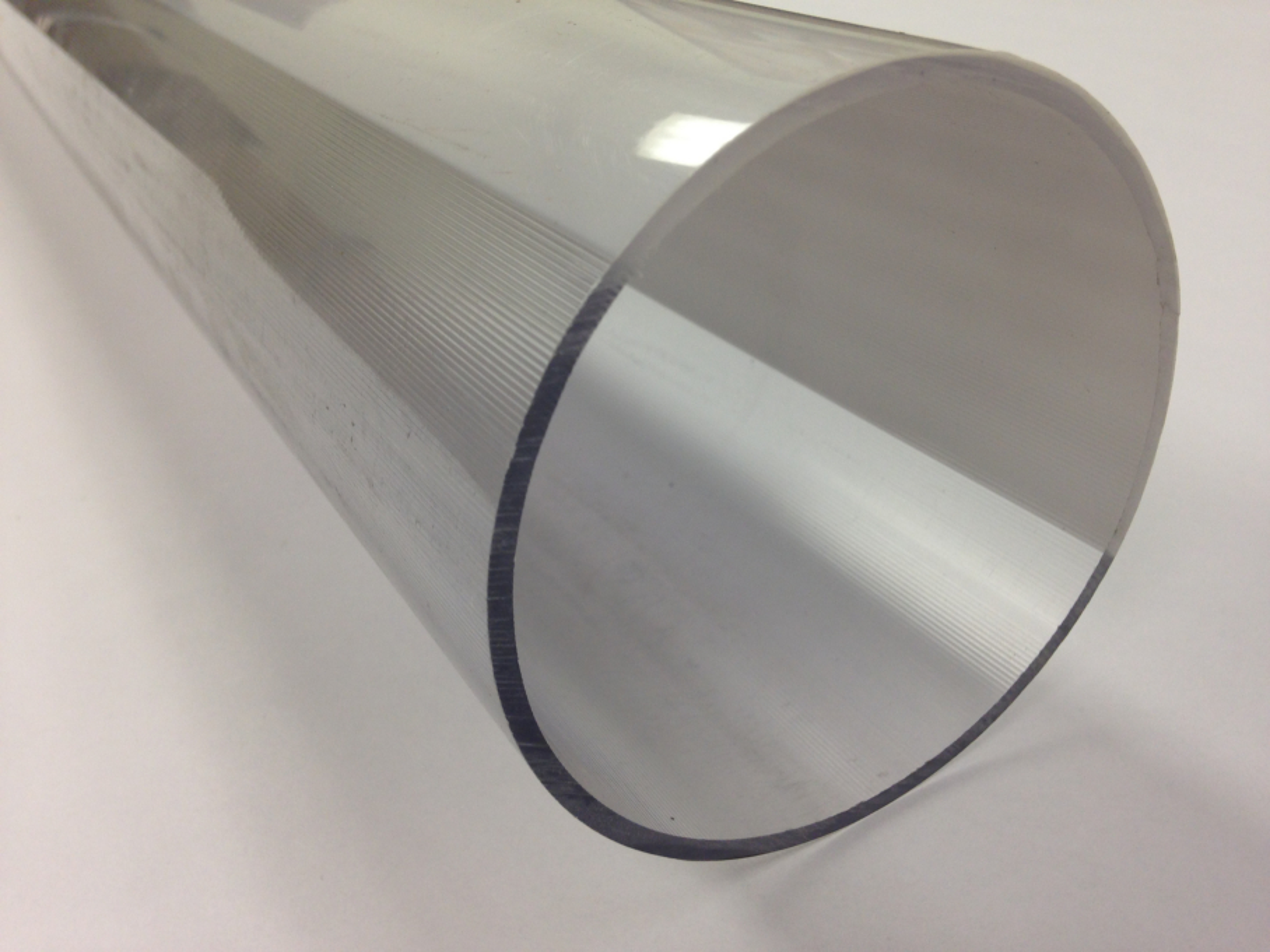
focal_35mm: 33
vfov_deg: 42.9
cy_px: 476
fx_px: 1211
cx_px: 635
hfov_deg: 55.4
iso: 50
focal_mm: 4.12
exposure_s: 1/30
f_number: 2.4
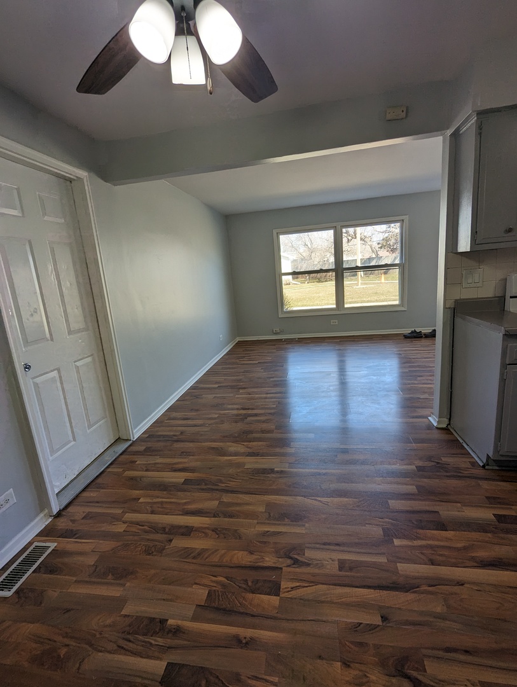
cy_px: 344
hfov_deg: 78.2
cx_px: 258
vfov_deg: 94.4
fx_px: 318
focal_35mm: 16
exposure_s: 1/260
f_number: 2.2
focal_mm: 2.35
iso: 64
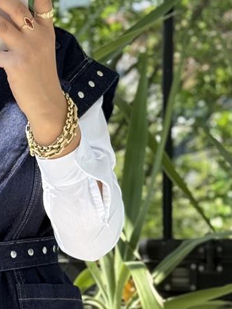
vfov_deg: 13.3
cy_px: 229
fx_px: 1323
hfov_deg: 9.9
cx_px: -1
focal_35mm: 148
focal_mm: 6.76
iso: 80
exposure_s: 1/557
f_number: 1.78
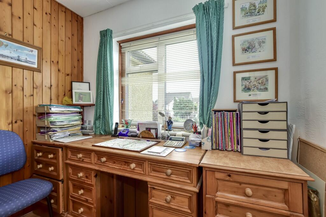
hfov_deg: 100.4
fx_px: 136
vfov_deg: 77.3
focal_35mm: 15
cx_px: 163
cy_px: 108
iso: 640
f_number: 8
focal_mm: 10
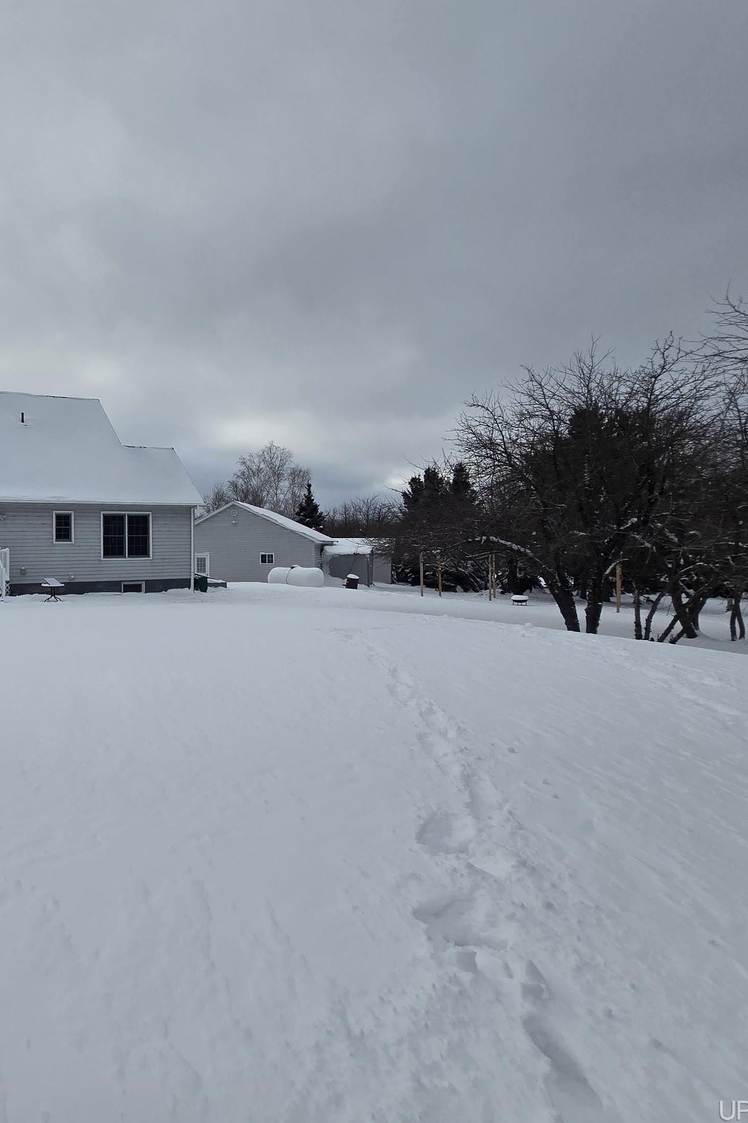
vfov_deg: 86.9
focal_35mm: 19
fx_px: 592
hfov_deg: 55.8
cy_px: 544
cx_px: 73
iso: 50
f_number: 2.2
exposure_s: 1/2686
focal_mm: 2.2
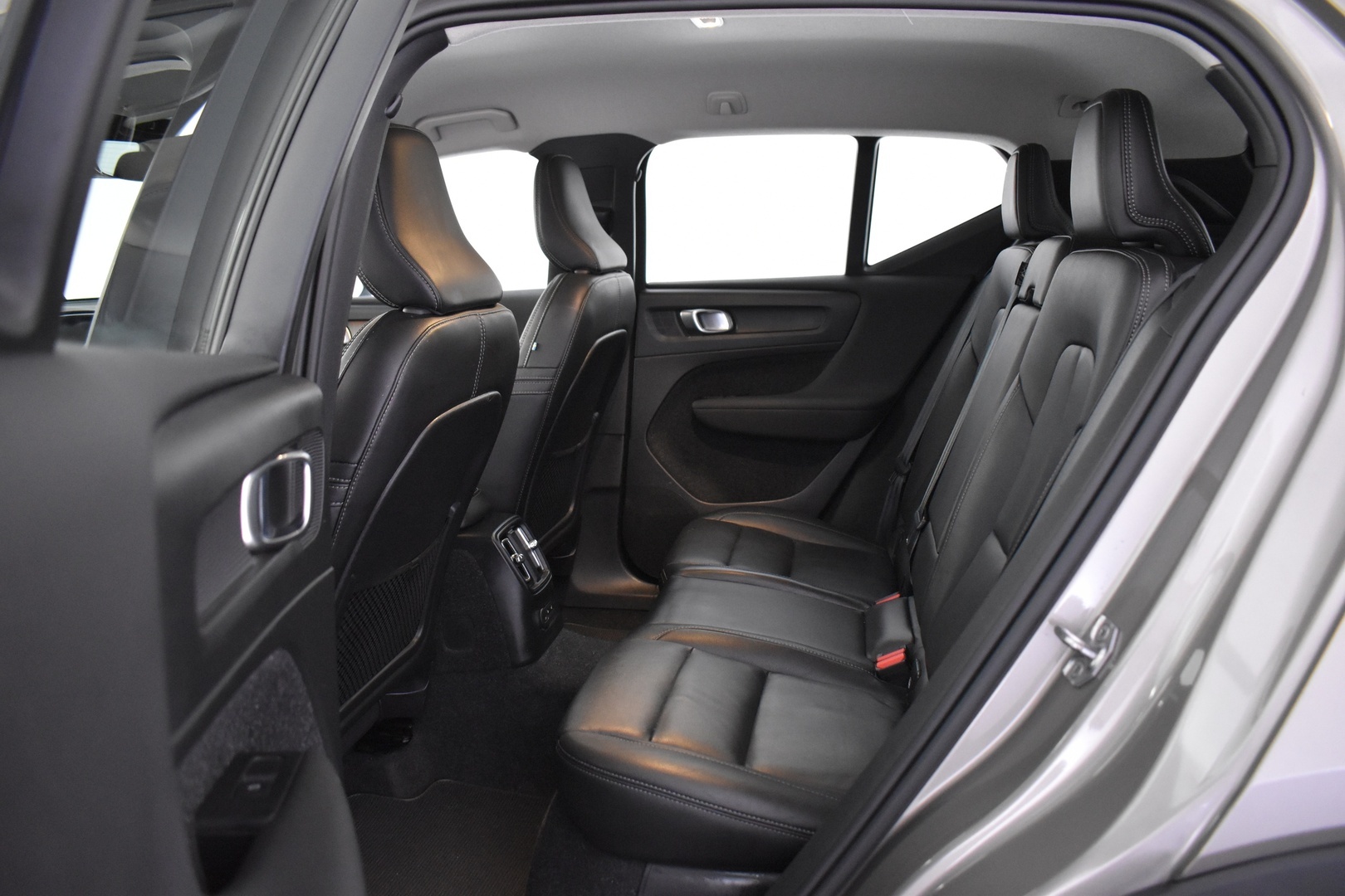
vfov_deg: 47.9
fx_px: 1009
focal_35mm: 27
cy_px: 448
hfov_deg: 67.4
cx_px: 672
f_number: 3.5
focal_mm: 18
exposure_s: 1/20
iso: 3200
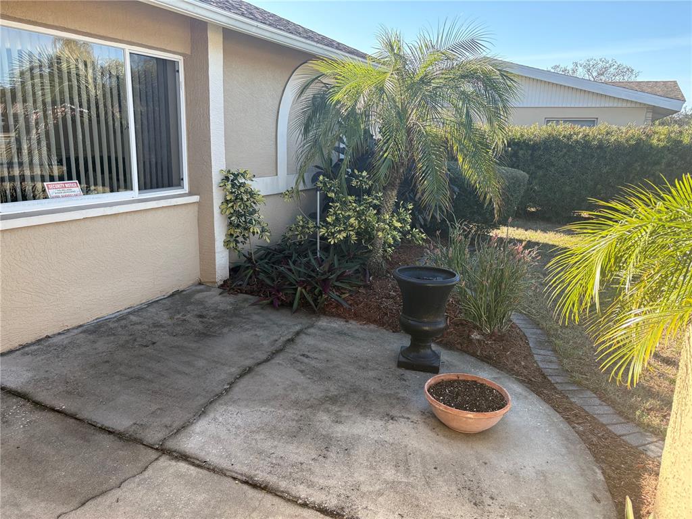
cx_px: 346
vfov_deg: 53.1
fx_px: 520
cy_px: 260
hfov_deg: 67.3
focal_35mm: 26
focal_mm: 5.96
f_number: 1.6
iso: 64
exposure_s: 1/596
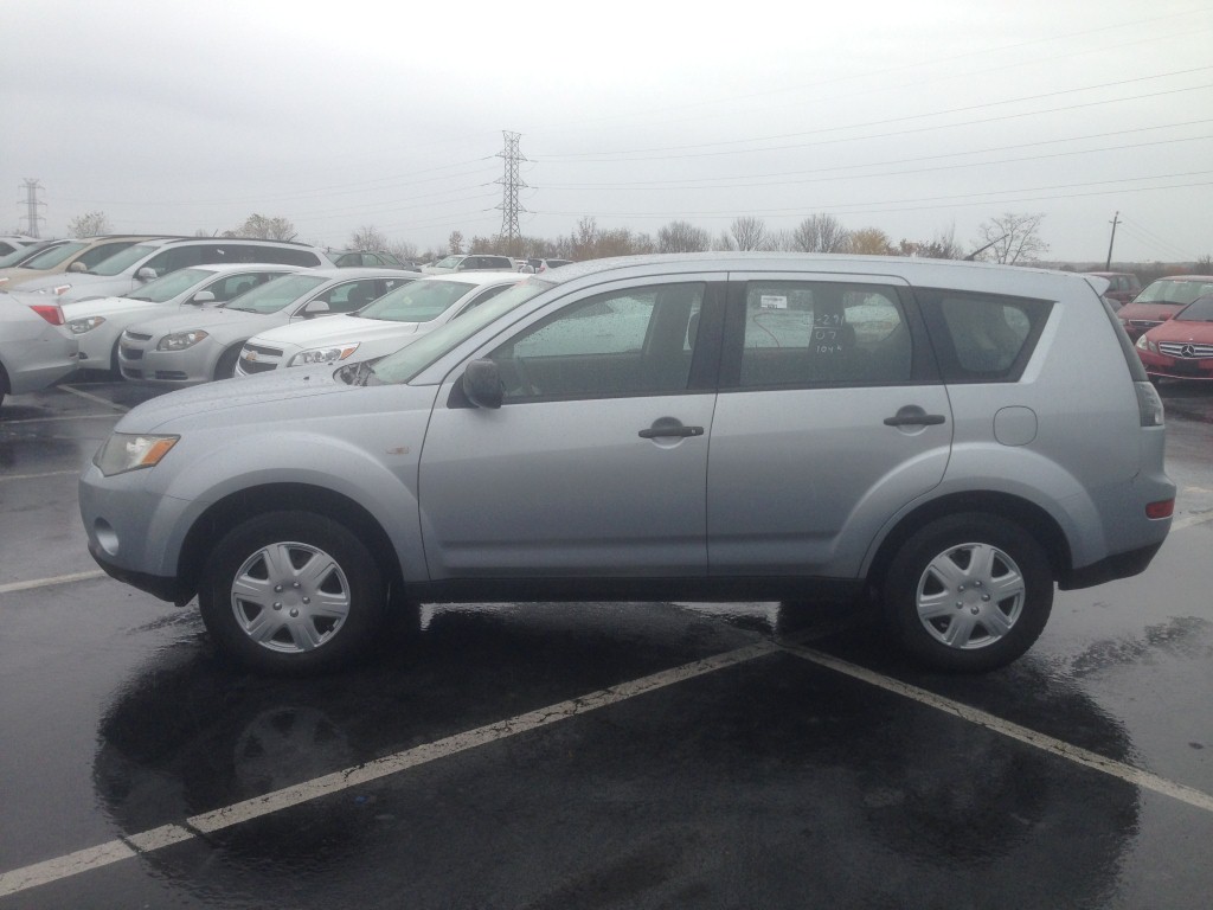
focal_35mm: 33
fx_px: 1156
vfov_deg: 42.9
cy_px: 455
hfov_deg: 55.4
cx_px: 606
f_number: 2.4
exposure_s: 1/361
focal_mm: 4.13
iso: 50
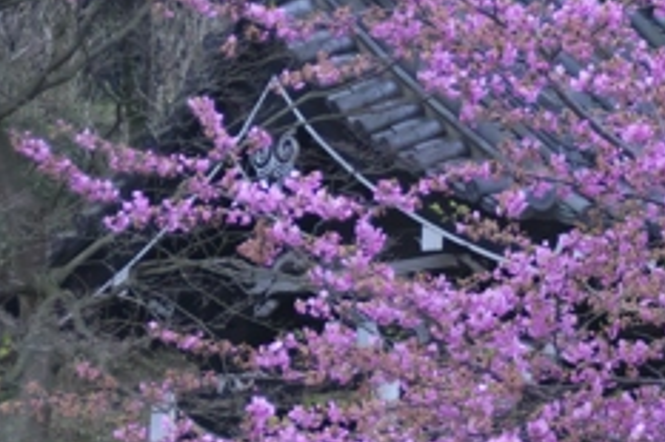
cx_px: 791
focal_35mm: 273
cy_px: 335
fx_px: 5039
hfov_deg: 7.5
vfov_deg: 5.0
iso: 800
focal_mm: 62
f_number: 4.2
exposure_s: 1/200
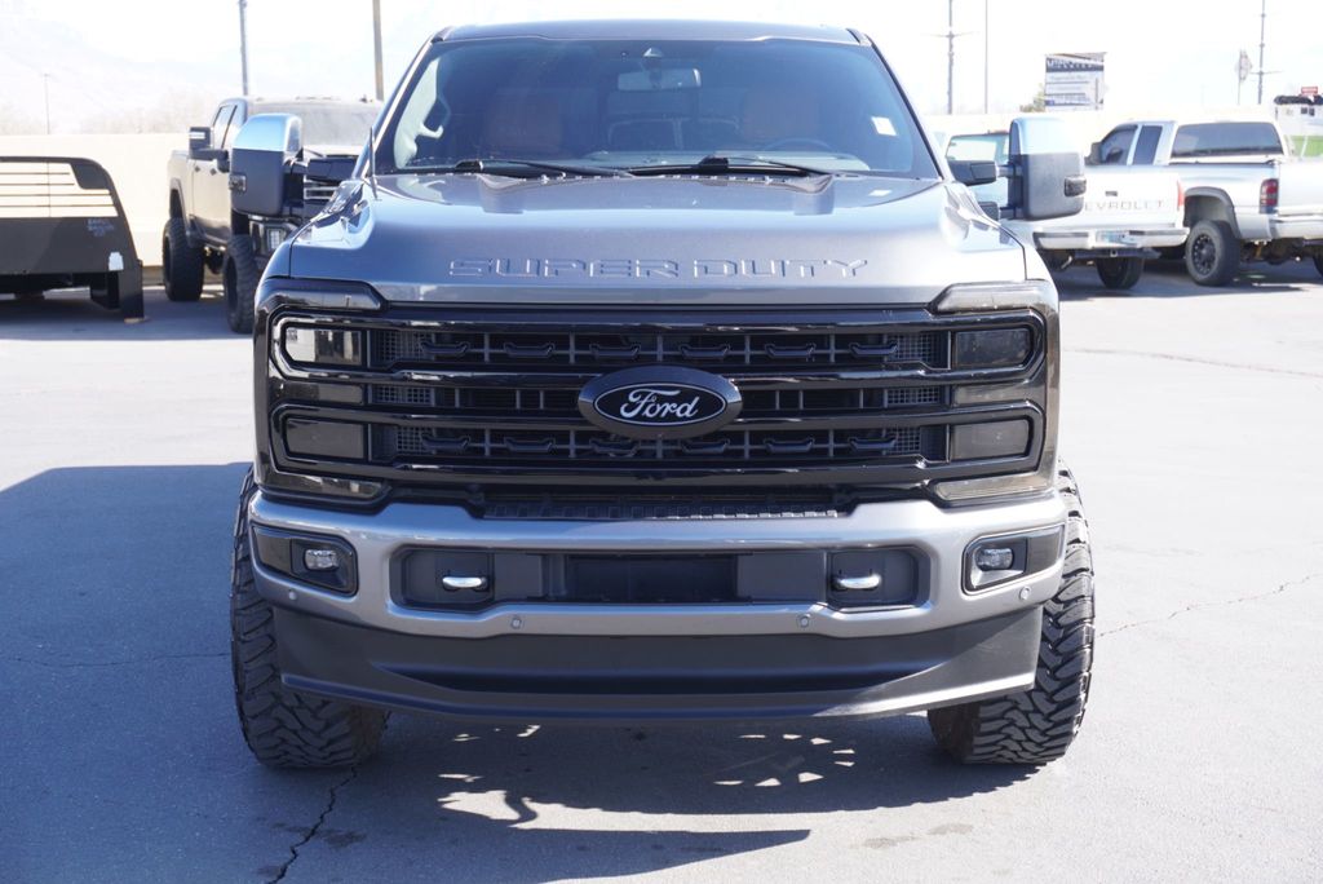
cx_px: 662
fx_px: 1875
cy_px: 442
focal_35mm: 51
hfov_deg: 38.9
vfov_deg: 26.5
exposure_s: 1/80
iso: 100
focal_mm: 34
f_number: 6.3
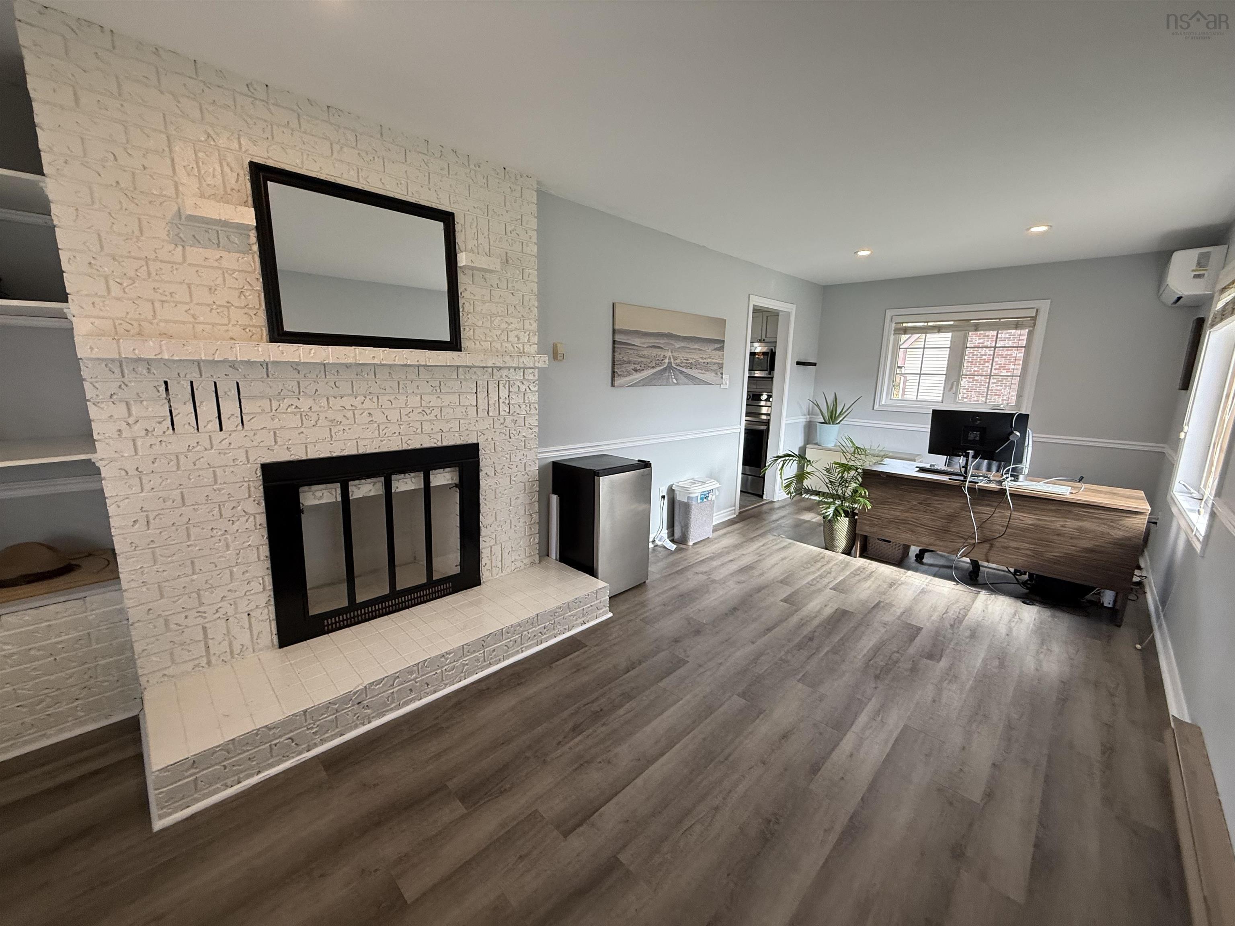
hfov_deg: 102.1
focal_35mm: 14
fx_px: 499
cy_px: 463
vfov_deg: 85.7
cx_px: 618
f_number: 2.2
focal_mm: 2.22
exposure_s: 1/120
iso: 160
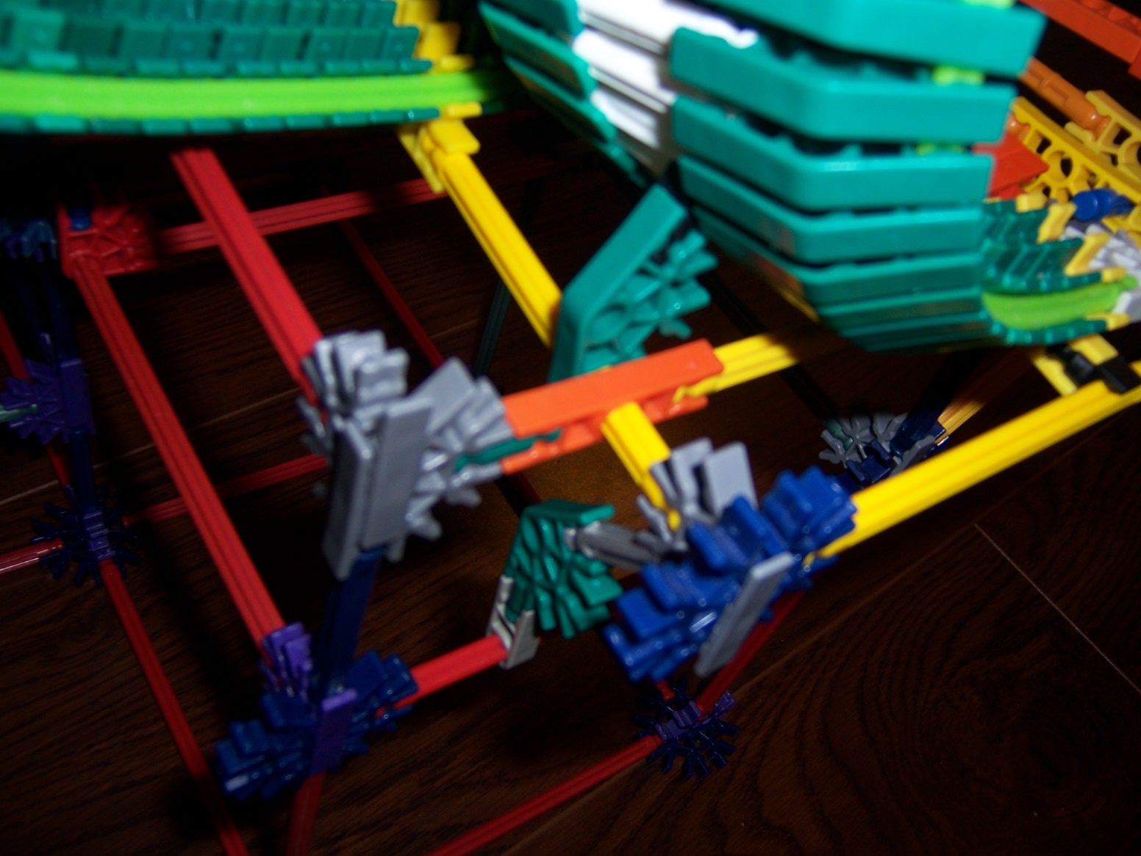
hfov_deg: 55.4
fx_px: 1088
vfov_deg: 42.9
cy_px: 428
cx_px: 570
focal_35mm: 33
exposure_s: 1/60
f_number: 2.8
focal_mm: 5.5
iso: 80
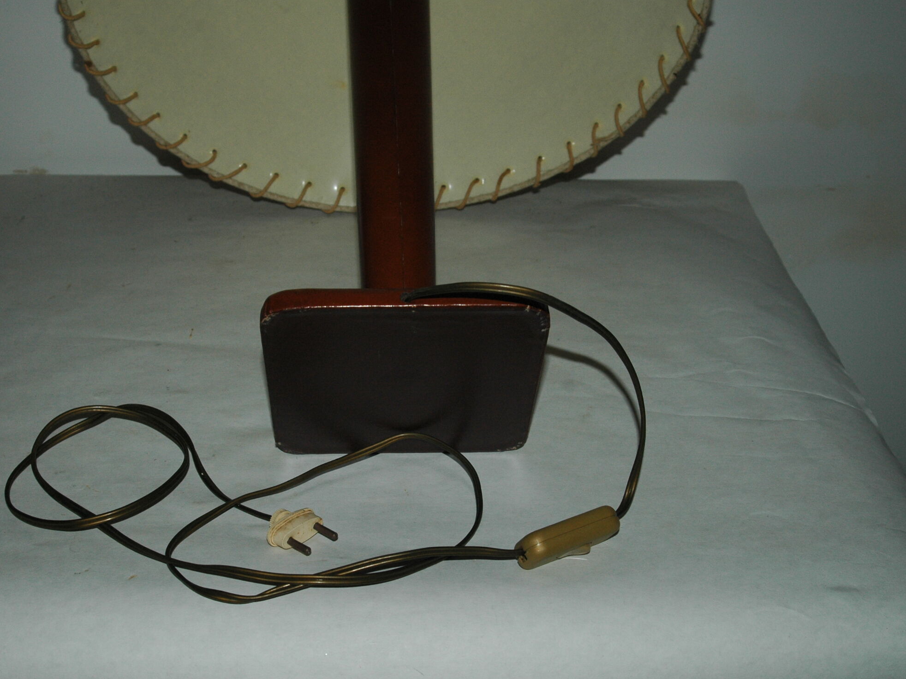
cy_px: 341
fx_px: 1204
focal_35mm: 46
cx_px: 413
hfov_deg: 41.2
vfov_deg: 31.5
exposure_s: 1/125
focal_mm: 28
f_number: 7.1
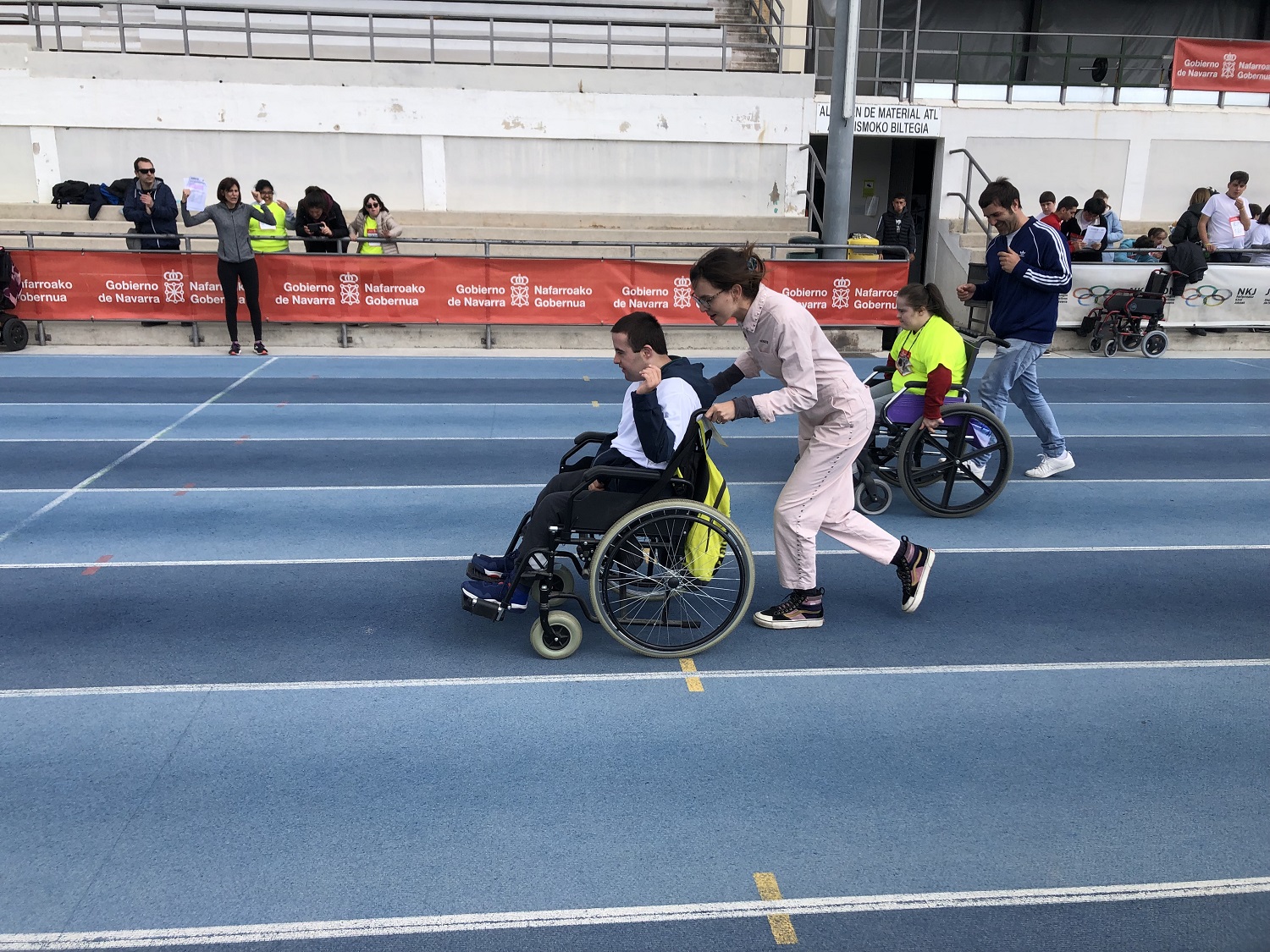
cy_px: 476
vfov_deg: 49.7
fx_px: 1027
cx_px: 635
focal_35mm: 28
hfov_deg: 63.4
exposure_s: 1/1297
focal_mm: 3.99
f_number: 1.8
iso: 20
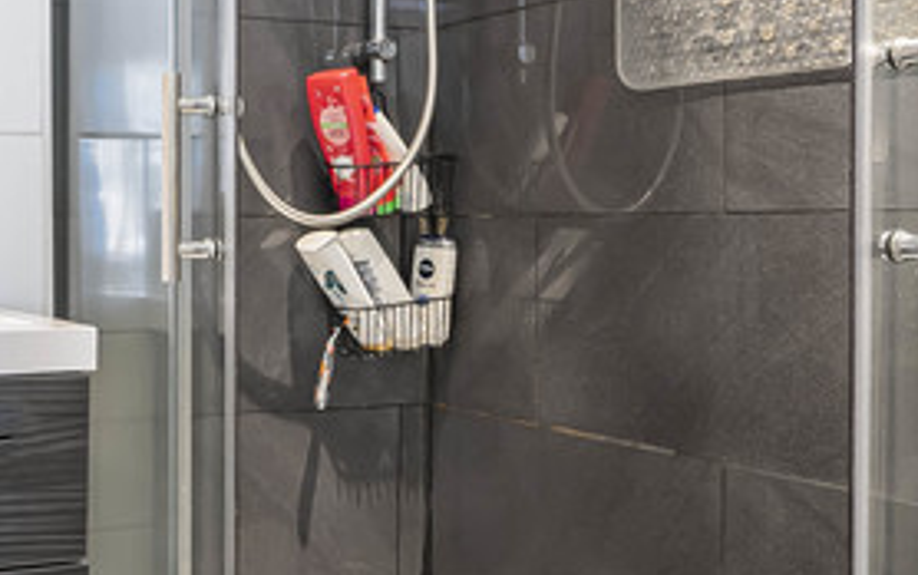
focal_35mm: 45
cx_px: -30
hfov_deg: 38.6
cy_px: 289
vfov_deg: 28.6
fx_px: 1126
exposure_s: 1/1.25
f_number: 9
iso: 320
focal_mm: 12
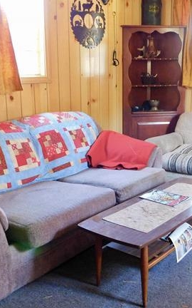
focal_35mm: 44
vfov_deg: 45.3
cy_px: 148
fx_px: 368
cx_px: 114
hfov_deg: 29.1
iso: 500
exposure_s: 1/8
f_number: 3.2
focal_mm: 4.9
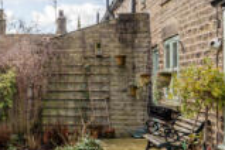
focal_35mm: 66
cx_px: 28
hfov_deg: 29.4
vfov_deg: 20.6
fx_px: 412
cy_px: 80
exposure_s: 1/100
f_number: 8
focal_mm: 16
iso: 100
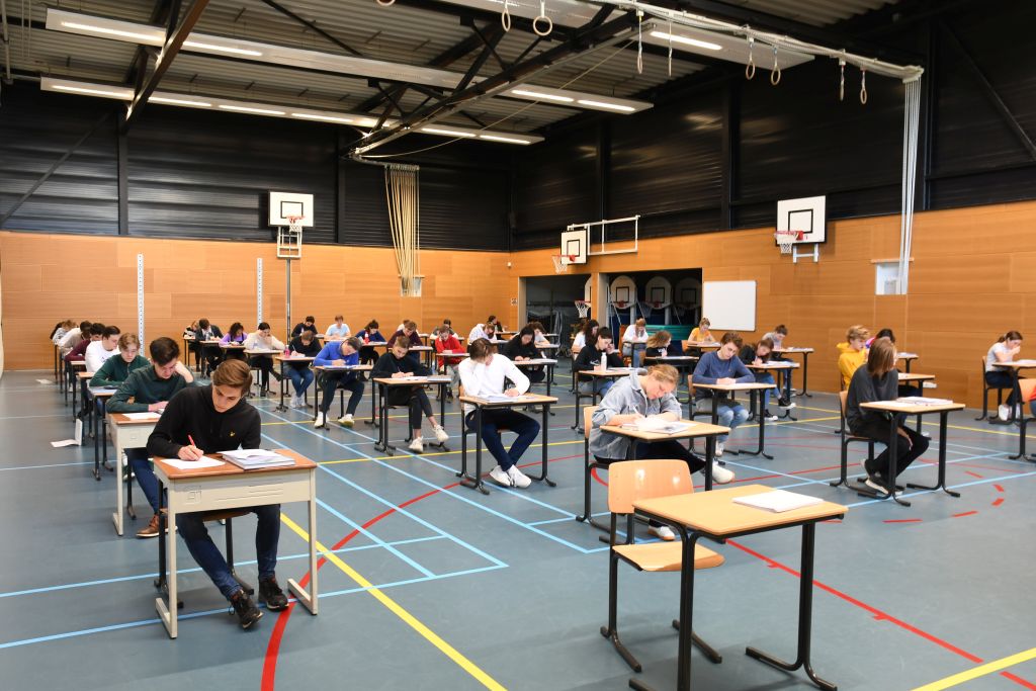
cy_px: 346
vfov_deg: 43.6
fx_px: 863
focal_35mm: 30
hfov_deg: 61.9
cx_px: 518
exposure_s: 1/4
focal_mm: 20
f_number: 9
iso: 500
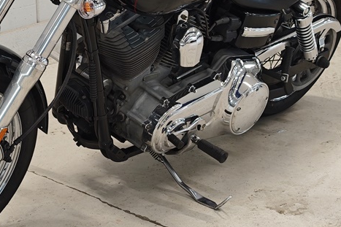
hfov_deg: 19.4
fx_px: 994
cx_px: 101
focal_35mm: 105
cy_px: 4
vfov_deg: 12.9
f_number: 2
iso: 301
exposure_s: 1/100
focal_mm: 8.72
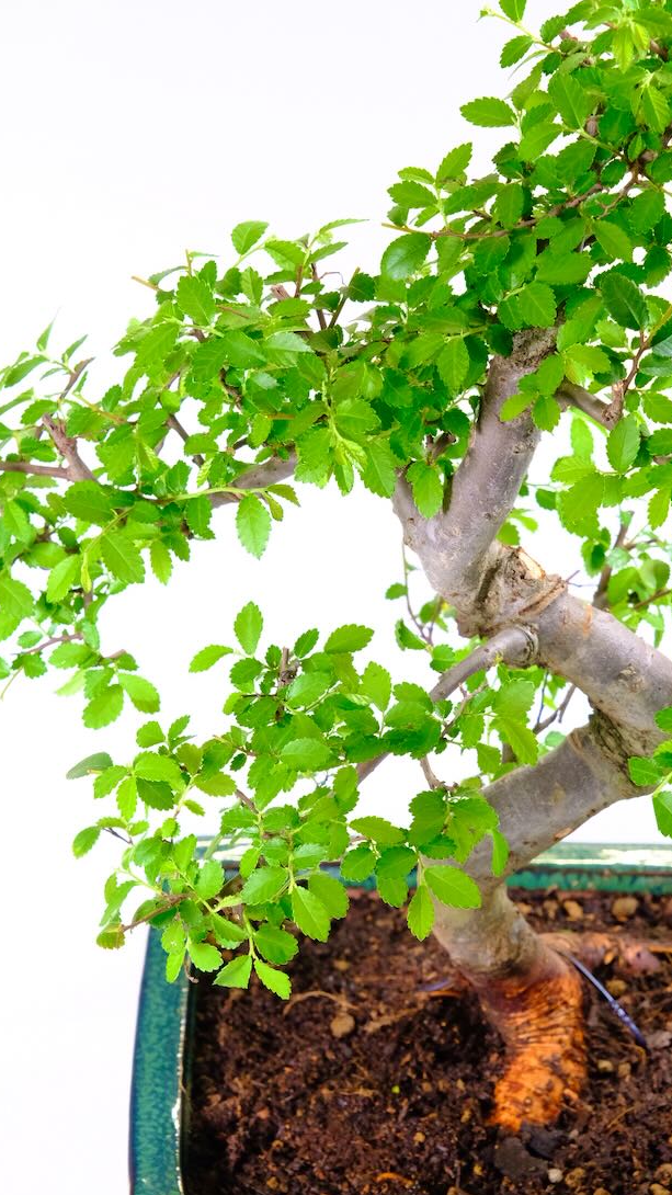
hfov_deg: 8.4
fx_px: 4562
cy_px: 640
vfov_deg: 14.9
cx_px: 420
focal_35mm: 144
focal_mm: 78.1
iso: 2000
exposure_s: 1/50
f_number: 8
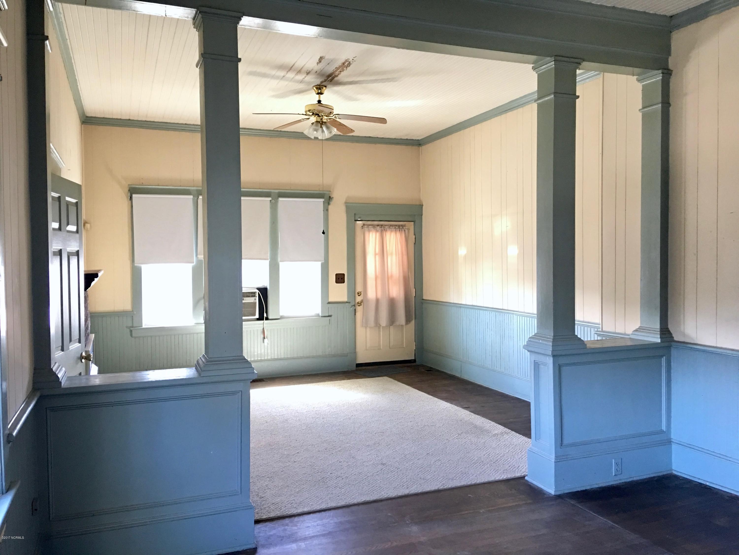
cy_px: 278
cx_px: 370
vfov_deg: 48.2
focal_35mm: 29
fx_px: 619
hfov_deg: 61.7
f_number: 2.2
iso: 100
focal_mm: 4.15
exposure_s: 1/15
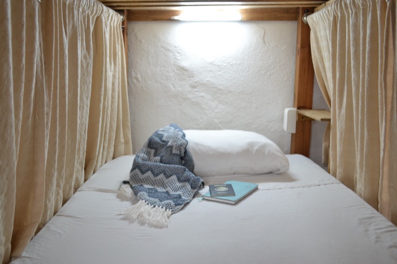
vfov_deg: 40.0
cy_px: 132
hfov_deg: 57.2
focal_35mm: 33
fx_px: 364
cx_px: 198
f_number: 4.5
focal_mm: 22
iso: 100
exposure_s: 1/3
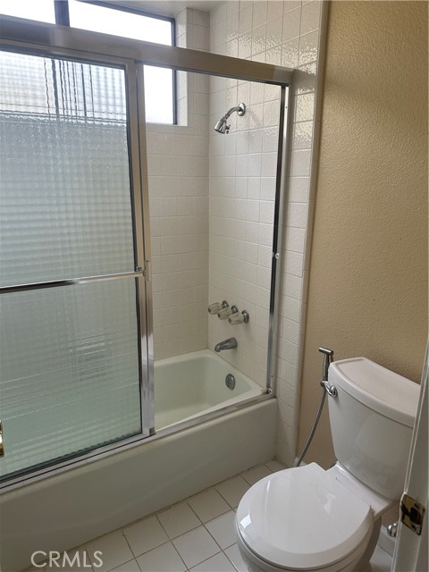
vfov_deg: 71.6
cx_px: 214
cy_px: 286
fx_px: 397
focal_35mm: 24
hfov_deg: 56.8
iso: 160
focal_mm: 6.86
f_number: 1.78
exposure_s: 1/121
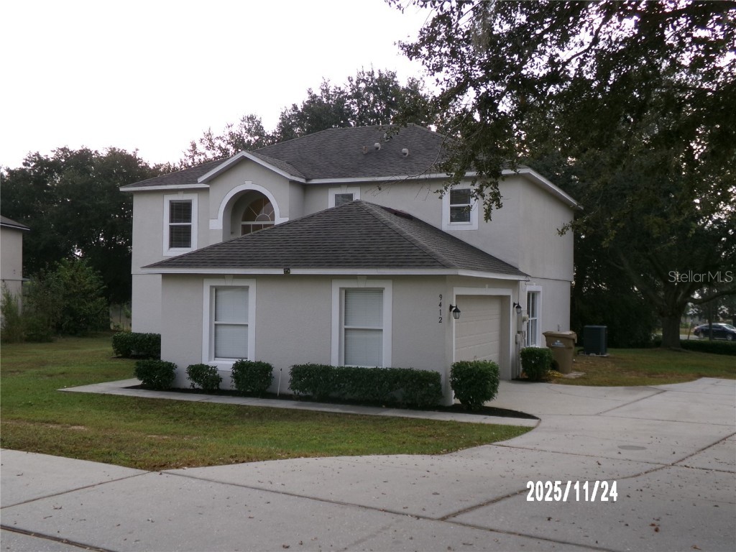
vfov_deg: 38.7
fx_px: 787
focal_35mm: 37
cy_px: 276
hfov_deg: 50.1
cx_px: 368
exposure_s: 1/170
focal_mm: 6.6
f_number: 4
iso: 100
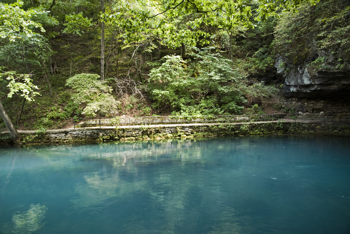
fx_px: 234
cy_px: 117
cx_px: 175
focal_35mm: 24
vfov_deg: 53.3
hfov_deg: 73.7
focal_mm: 16
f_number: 6.3
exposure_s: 1/4
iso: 100
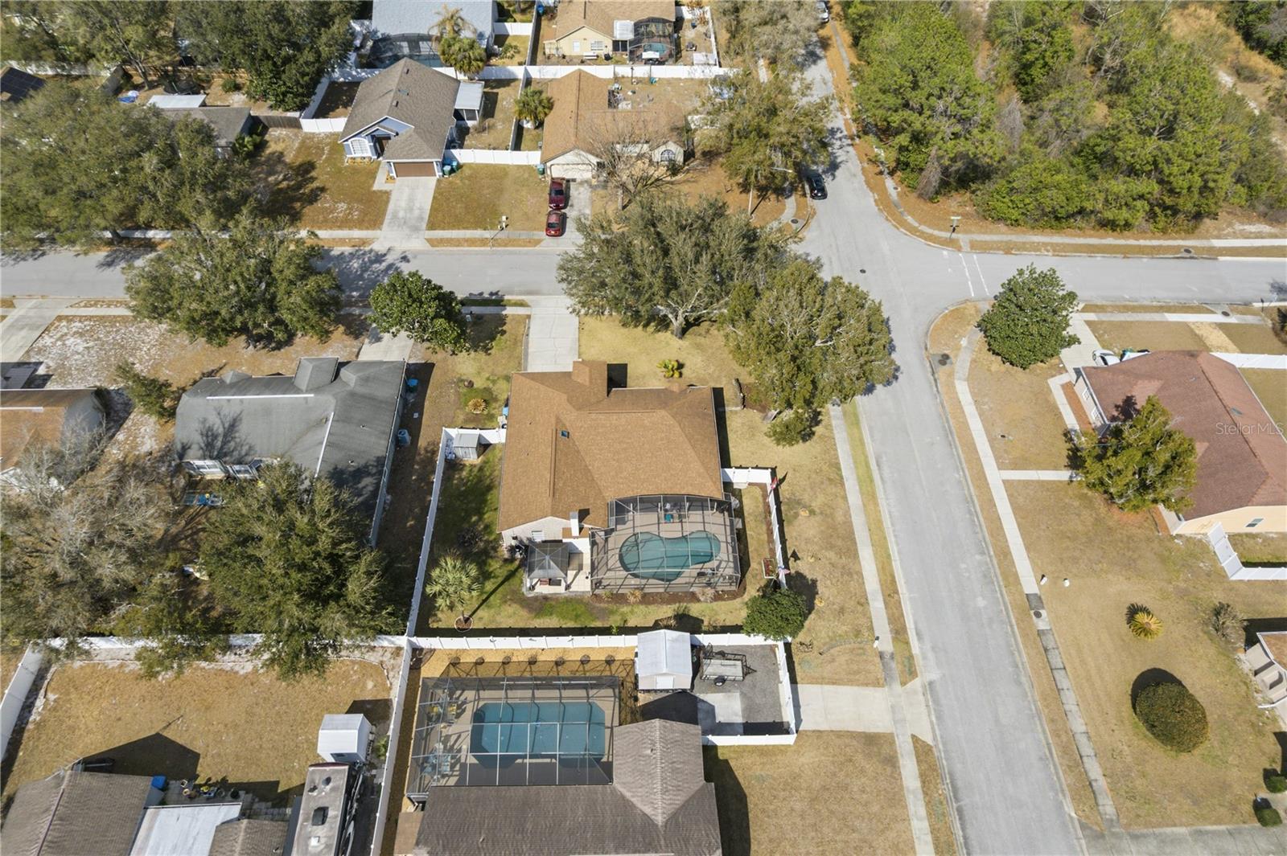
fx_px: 786
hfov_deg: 78.6
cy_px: 428
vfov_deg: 57.2
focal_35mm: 22
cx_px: 644
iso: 130
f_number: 2.8
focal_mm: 8.4
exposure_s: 1/4000
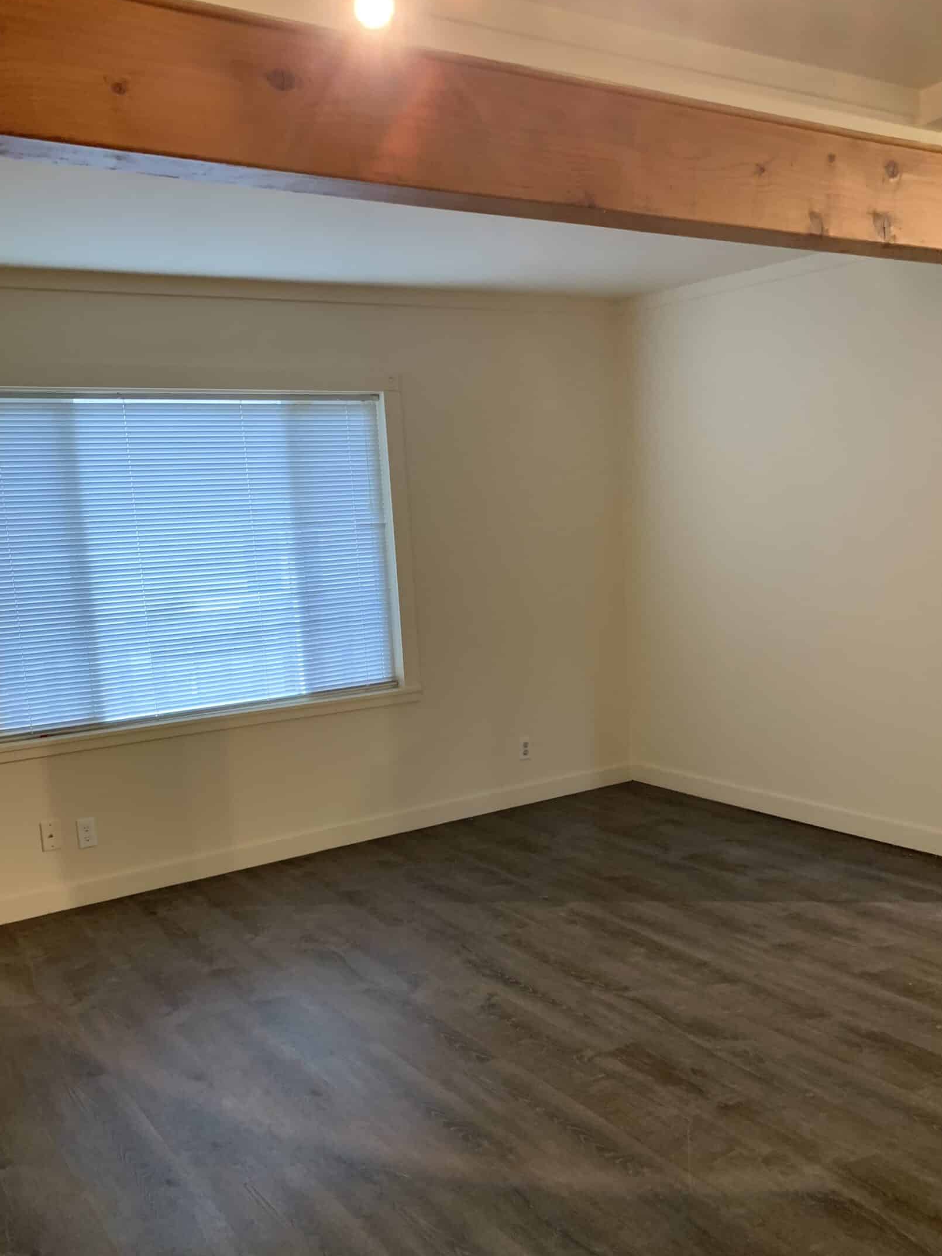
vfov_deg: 58.1
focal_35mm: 31
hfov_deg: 45.4
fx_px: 1125
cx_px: 454
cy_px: 714
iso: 200
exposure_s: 1/60
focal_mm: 4.25
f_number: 1.8
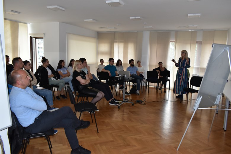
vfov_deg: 47.9
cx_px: 116
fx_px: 173
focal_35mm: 27
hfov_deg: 67.4
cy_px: 77
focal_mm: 18
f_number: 5.6
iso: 800
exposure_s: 1/125
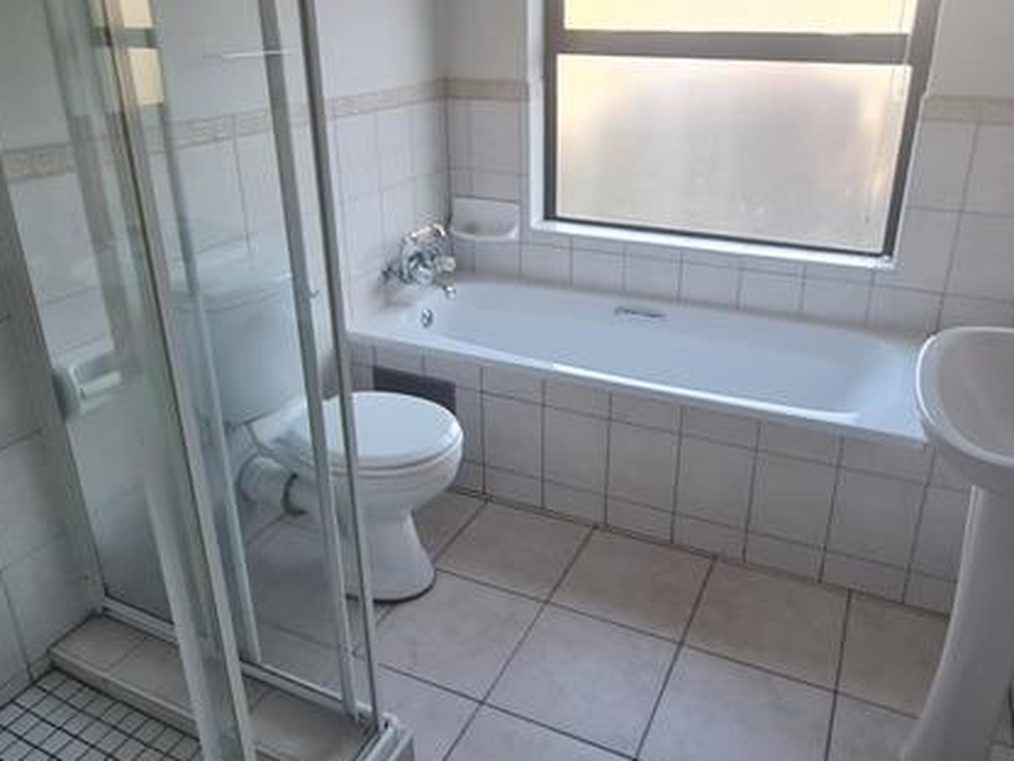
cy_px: 320
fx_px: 732
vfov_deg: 54.6
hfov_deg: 69.3
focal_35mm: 25
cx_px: 534
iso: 80
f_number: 2.2
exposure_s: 1/50
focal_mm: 2.2
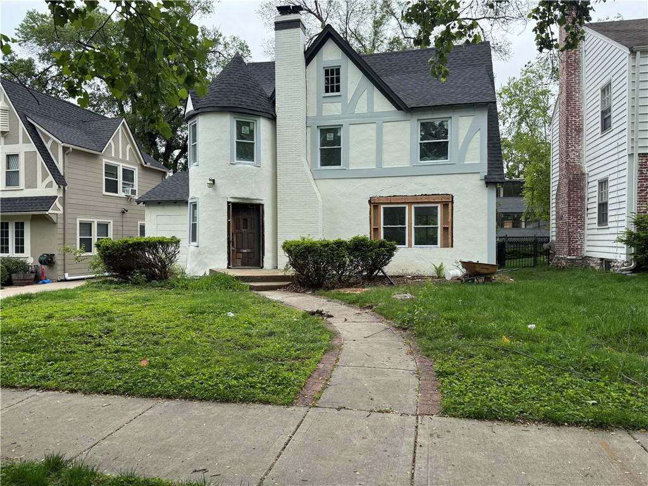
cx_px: 324
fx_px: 449
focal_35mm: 24
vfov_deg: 56.8
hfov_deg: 71.6
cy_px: 243
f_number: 1.78
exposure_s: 1/1949
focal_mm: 6.76
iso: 100
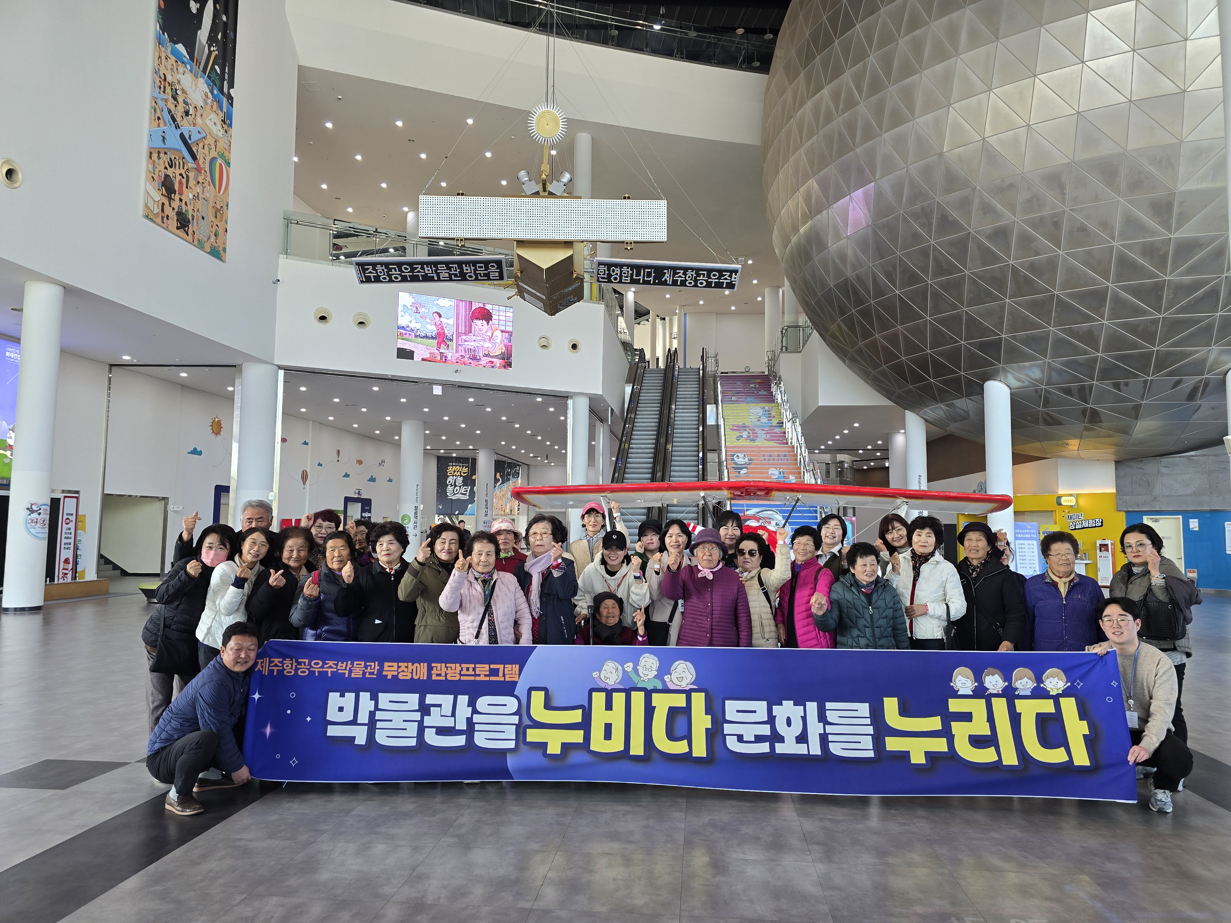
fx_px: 818
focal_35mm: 23
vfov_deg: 58.9
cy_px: 462
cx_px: 616
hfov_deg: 73.9
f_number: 1.7
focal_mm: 6.3
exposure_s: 1/120
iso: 80
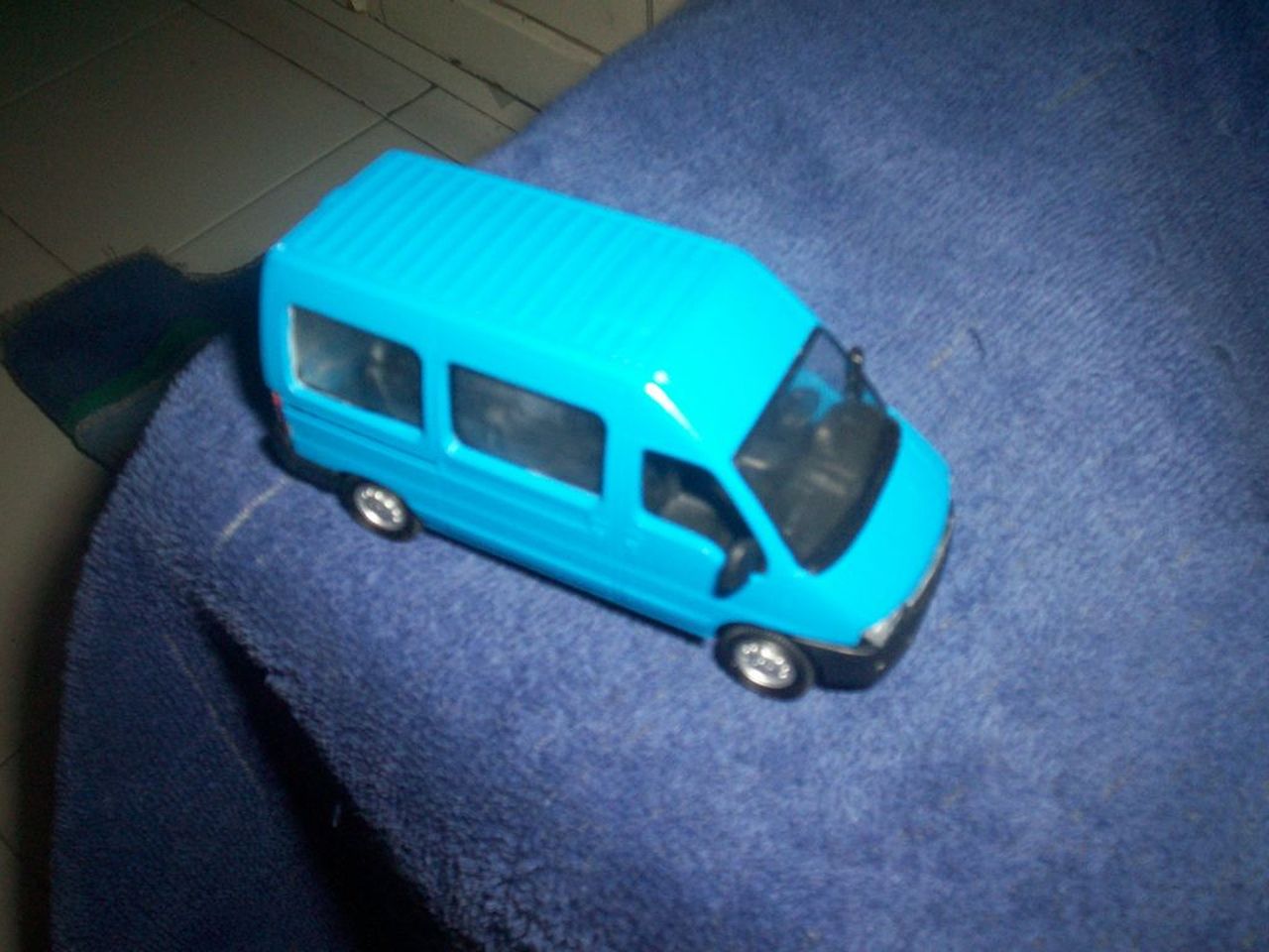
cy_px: 476
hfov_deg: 51.4
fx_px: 1320
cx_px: 634
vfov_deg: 39.7
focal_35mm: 36
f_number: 4.5
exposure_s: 1/45.3
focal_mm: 5.9
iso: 140
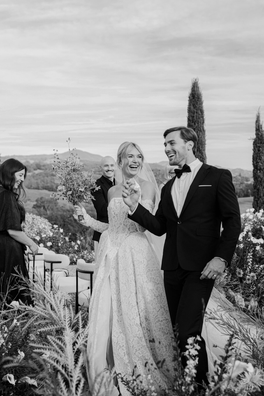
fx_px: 385
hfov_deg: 37.9
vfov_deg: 54.4
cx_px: 132
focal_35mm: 35
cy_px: 198
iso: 250
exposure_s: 1/2500
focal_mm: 35
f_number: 3.2
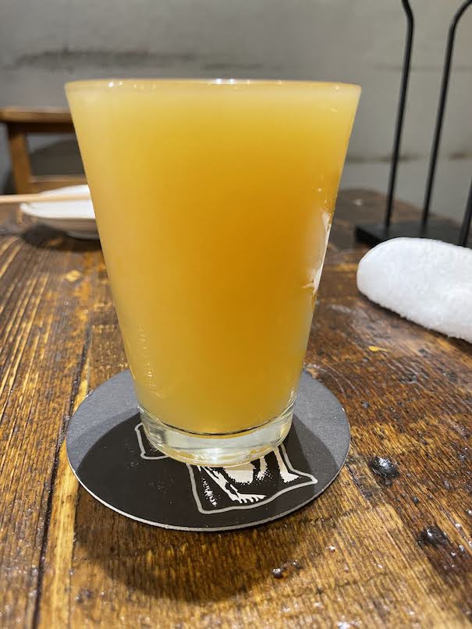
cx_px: 236
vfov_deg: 67.3
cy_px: 314
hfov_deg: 53.1
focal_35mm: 26
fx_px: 472
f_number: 1.6
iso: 400
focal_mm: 5.1
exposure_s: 1/33
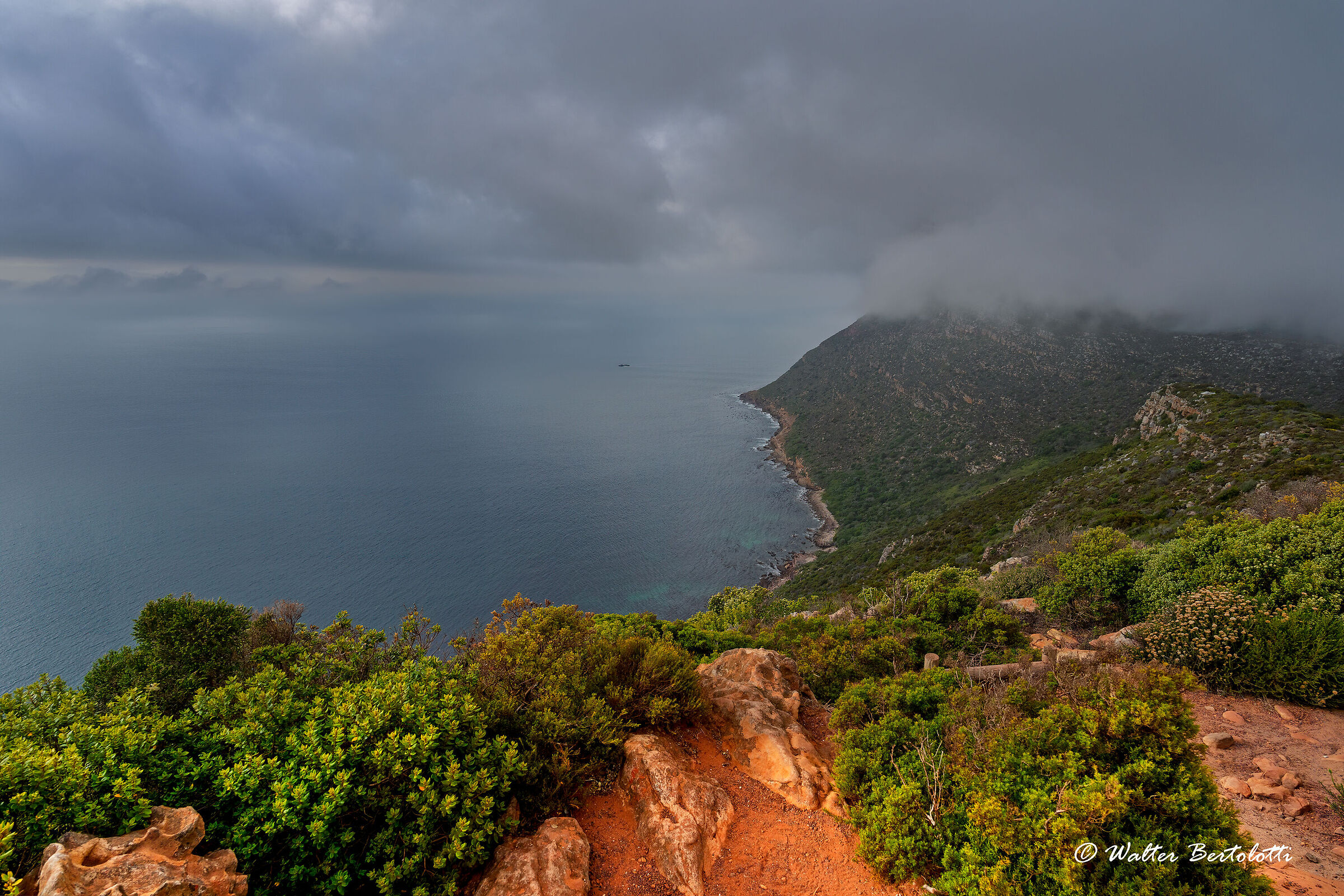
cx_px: 672
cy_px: 448
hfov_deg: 84.0
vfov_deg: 61.9
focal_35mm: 20
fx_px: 747
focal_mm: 20
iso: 100
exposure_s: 1/320
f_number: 8
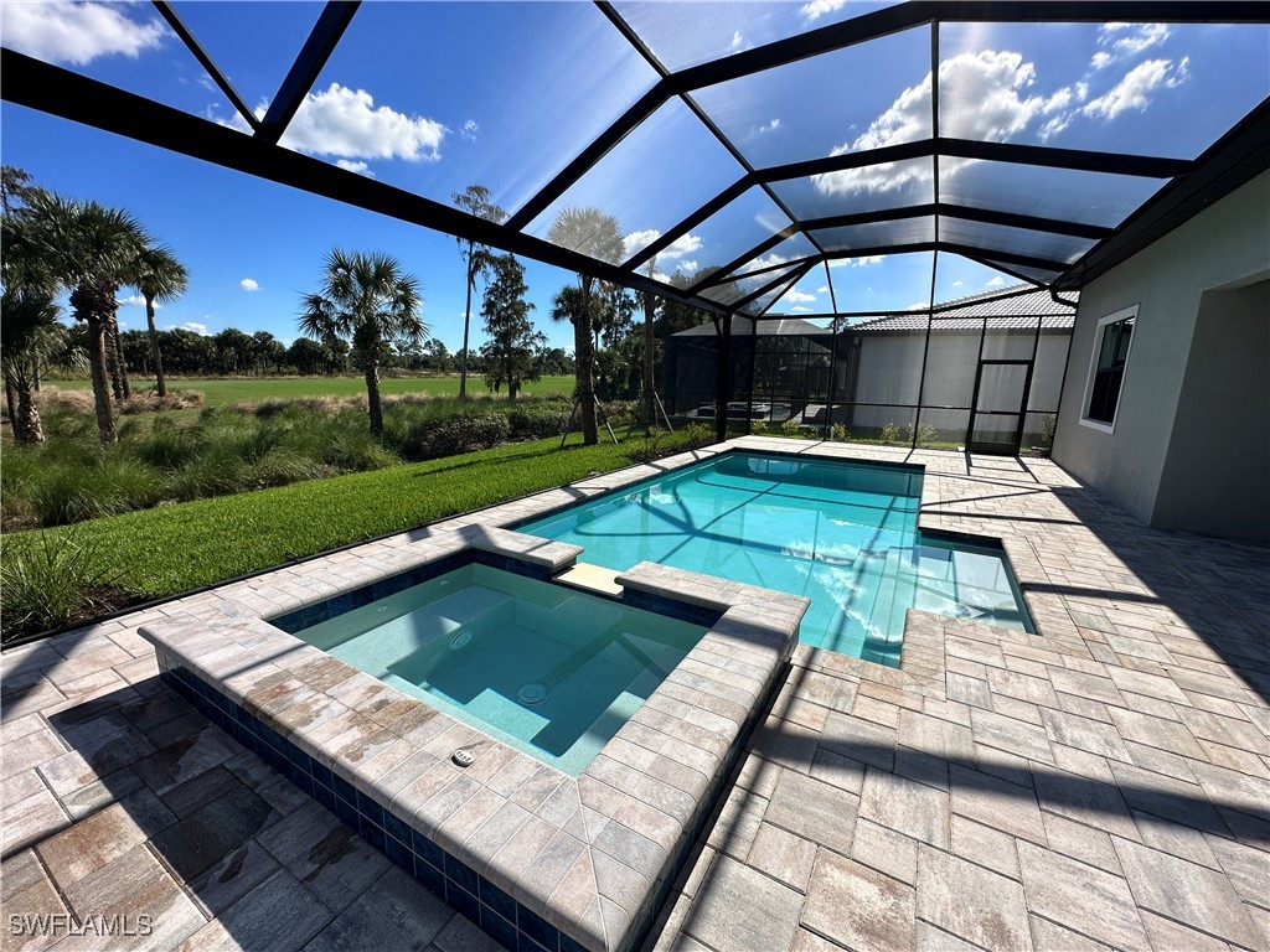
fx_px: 514
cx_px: 635
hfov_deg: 102.1
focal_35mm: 14
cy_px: 476
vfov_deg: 85.7
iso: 50
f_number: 2.2
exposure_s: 1/1350
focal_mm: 2.22
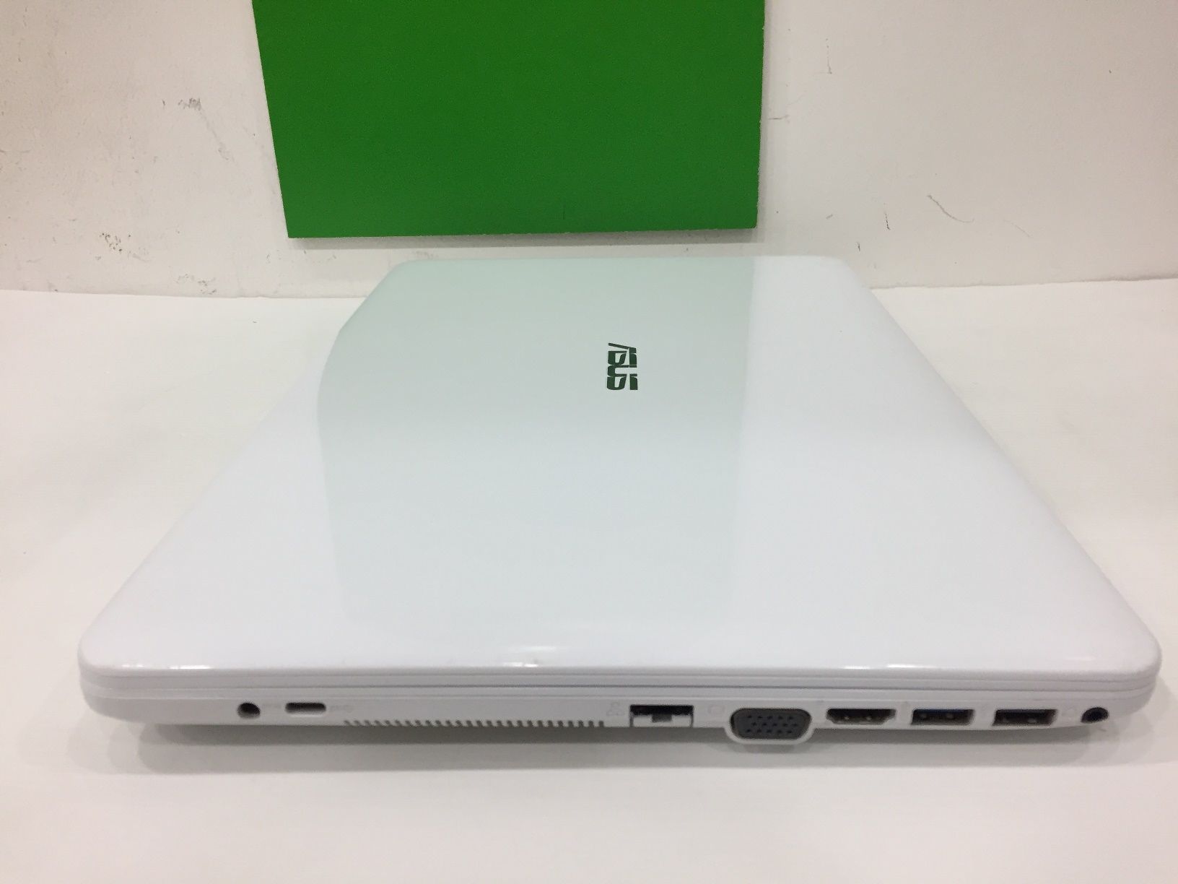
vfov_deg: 48.2
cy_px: 442
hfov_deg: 61.7
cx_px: 589
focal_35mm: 29
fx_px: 987
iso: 40
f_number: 2.2
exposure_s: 1/33
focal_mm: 4.15
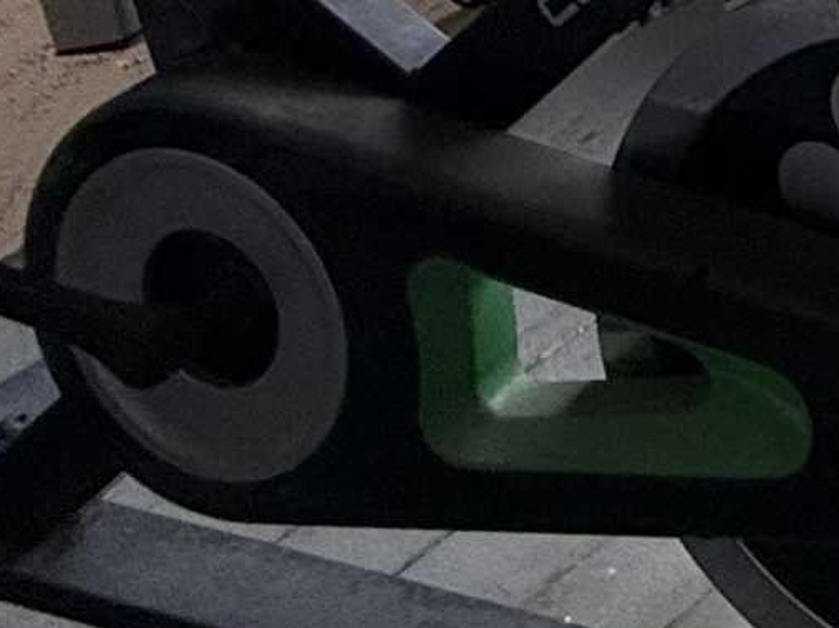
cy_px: -1021
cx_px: 2102
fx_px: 2059
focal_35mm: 85
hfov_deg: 14.1
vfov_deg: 12.3
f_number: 2.2
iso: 50
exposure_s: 1/178
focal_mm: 2.22
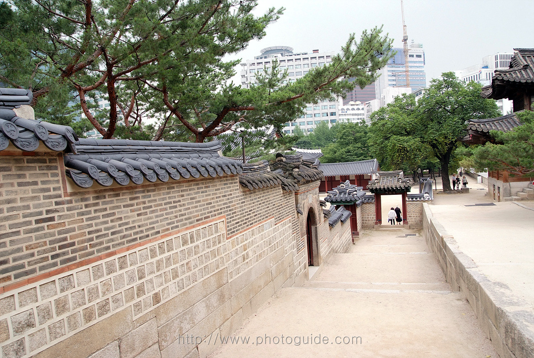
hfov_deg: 69.3
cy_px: 179
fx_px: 386
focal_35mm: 26
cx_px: 267
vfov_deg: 49.7
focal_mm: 17
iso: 160
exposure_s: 1/20
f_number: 8
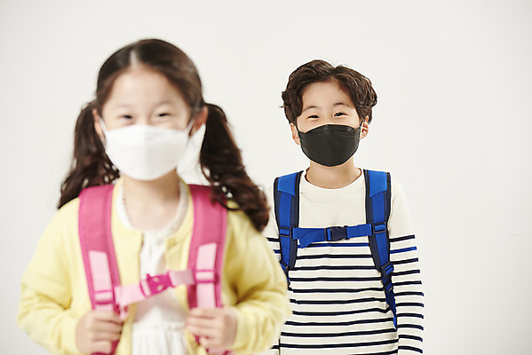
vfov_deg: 6.9
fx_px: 2957
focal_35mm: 200
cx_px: 266
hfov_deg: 10.3
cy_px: 178
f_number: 8
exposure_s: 1/125
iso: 125
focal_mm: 200
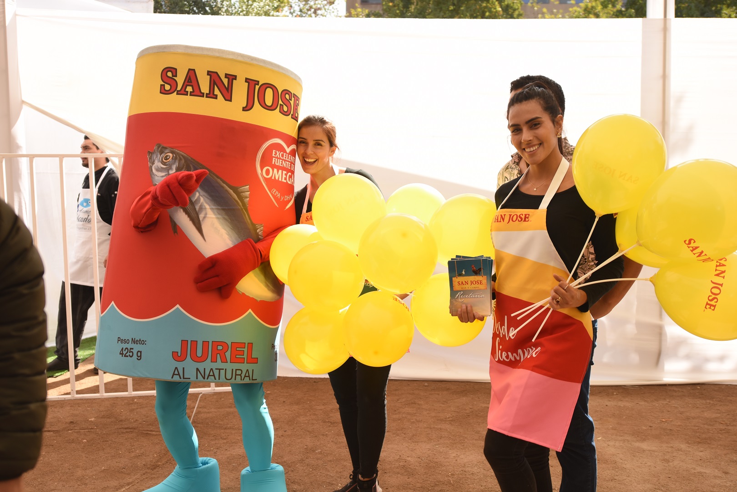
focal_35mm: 36
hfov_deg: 53.1
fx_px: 737
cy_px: 246
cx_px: 368
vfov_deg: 36.9
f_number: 2.8
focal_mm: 24
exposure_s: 1/800
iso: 160
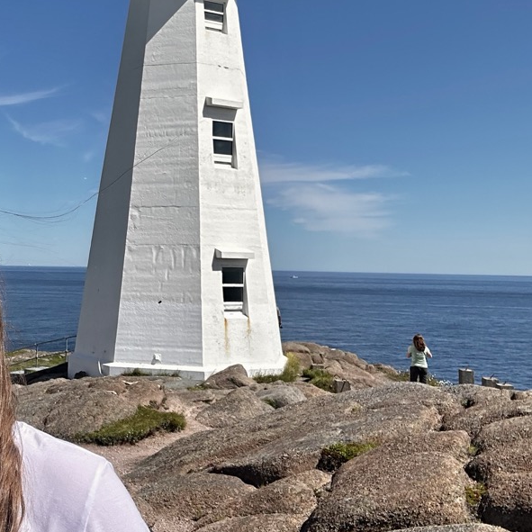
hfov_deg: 37.0
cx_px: 109
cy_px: 200
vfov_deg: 38.1
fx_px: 765
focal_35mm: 44
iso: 25
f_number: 1.9
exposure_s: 1/1383
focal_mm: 2.69
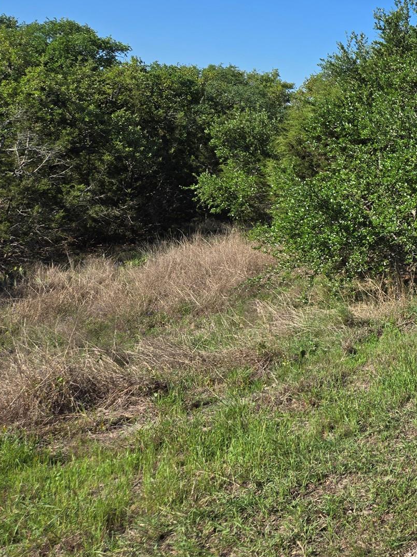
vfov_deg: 42.6
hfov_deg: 27.9
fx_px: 707
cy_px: 203
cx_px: 527
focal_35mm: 44
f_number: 1.8
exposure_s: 1/1756
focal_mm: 5.4
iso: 25
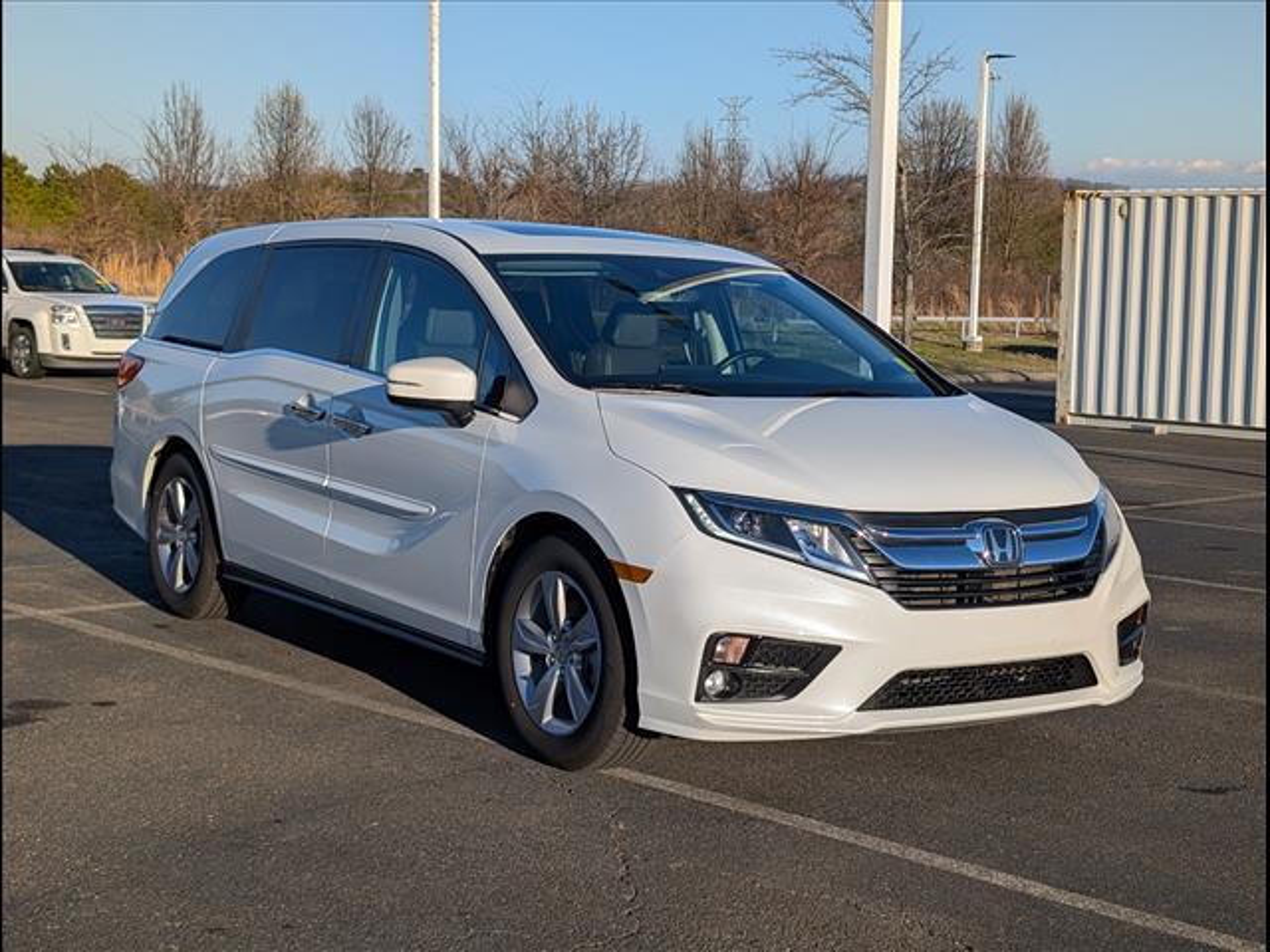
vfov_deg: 29.7
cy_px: 476
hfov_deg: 38.9
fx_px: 1798
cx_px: 635
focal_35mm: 49
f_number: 1.68
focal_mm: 6.9
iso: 22
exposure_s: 1/2500
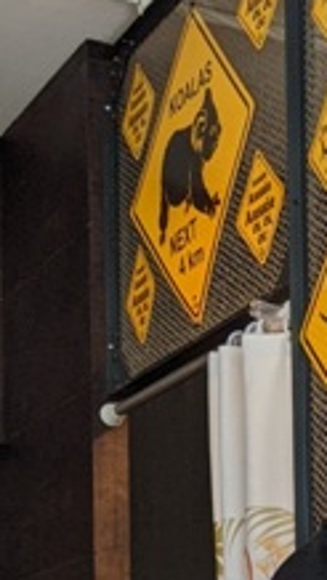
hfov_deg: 10.0
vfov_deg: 18.4
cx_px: 752
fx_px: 1661
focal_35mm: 108
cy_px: 758
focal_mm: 4.38
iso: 59
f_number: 1.73
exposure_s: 1/39.5
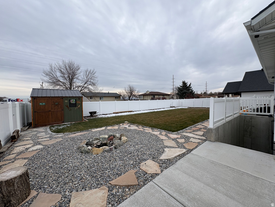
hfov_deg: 102.1
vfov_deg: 85.7
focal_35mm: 14
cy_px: 104
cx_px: 138
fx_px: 111
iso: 40
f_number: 2.2
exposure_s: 1/741
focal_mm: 2.22
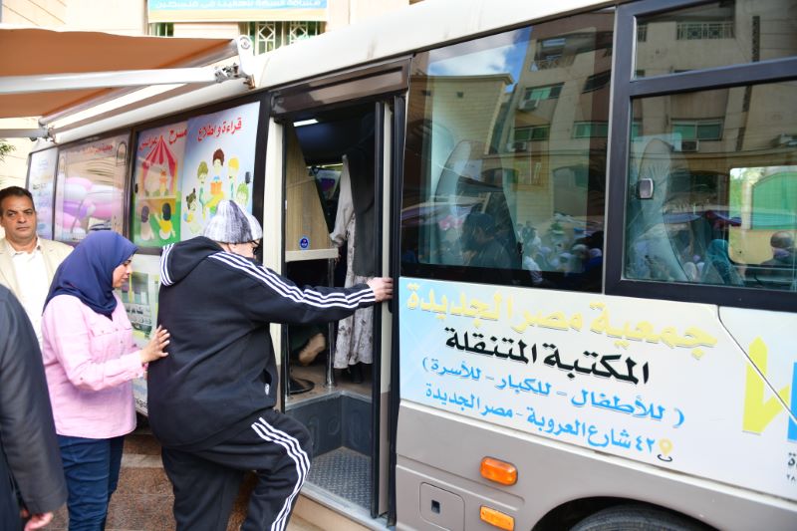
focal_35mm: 24
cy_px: 266
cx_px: 398
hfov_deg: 73.8
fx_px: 531
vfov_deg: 53.1
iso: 64
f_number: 3.2
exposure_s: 1/160
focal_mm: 24
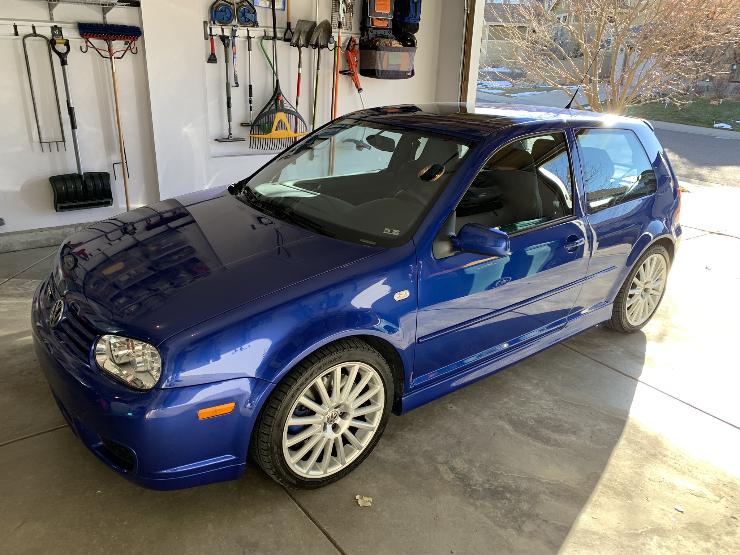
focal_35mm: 26
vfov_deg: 53.1
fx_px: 556
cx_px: 370
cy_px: 278
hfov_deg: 67.3
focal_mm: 4.25
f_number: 1.8
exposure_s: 1/122
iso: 32
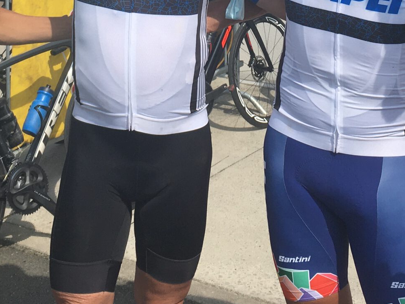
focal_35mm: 76
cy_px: -80
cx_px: 214
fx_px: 889
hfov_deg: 25.7
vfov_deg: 18.2
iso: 25
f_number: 2.2
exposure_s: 1/2024
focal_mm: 4.15
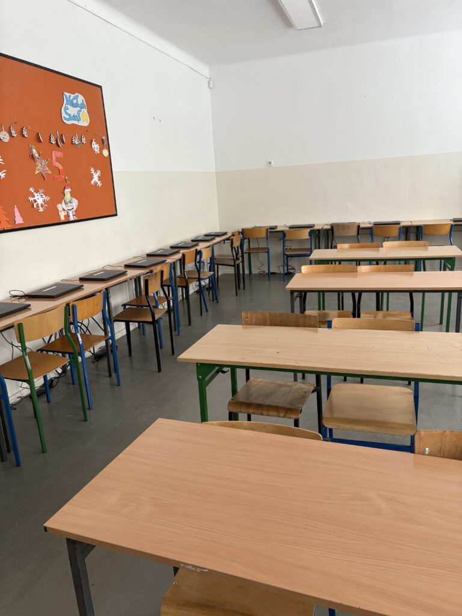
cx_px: 231
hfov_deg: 53.1
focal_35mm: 26
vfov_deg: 67.3
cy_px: 308
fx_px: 463
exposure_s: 1/60
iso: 200
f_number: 1.6
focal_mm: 5.96
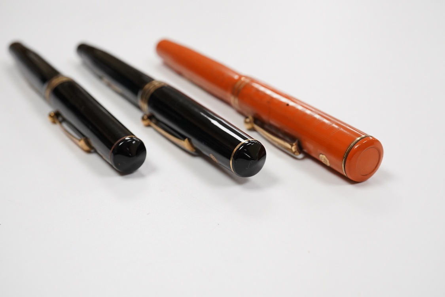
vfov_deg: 29.9
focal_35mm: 45
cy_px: 148
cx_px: 222
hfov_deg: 43.6
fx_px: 556
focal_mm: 30
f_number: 11
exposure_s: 1/200
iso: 2500
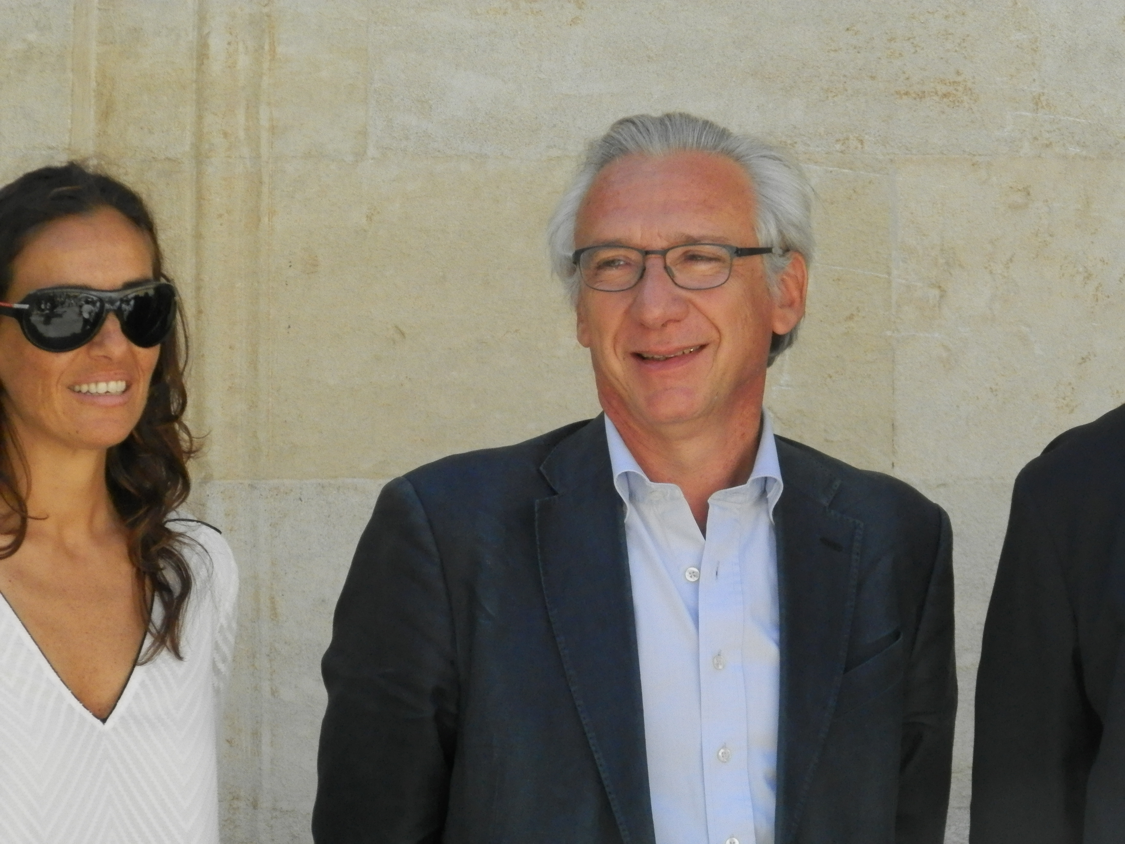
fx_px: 9132
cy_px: 422
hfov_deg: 7.0
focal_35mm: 281
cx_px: 562
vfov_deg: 5.3
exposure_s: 1/640
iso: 500
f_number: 5.6
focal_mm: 50.2
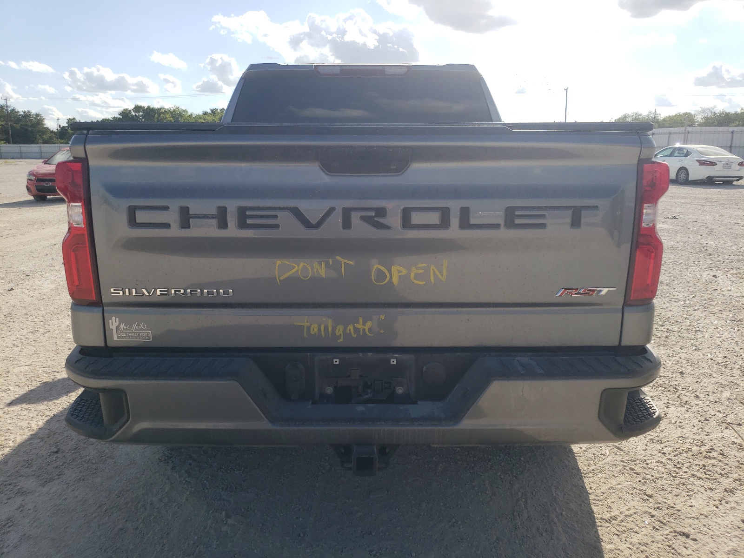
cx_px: 372
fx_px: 559
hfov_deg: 67.3
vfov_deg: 53.1
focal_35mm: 26
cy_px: 279
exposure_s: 1/3333
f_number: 1.5
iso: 50
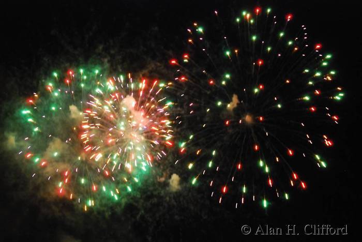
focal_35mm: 135
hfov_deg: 15.2
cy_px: 121
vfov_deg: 10.2
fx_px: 1359
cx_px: 181
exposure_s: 1/15
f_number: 5.3
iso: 1600
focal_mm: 90
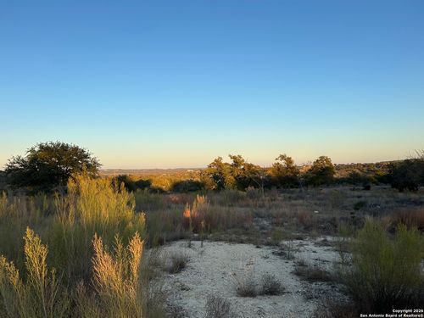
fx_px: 318
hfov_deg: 67.3
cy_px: 159
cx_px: 212
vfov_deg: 53.1
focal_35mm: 26
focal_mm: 5.7
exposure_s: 1/1511
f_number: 1.5
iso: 50
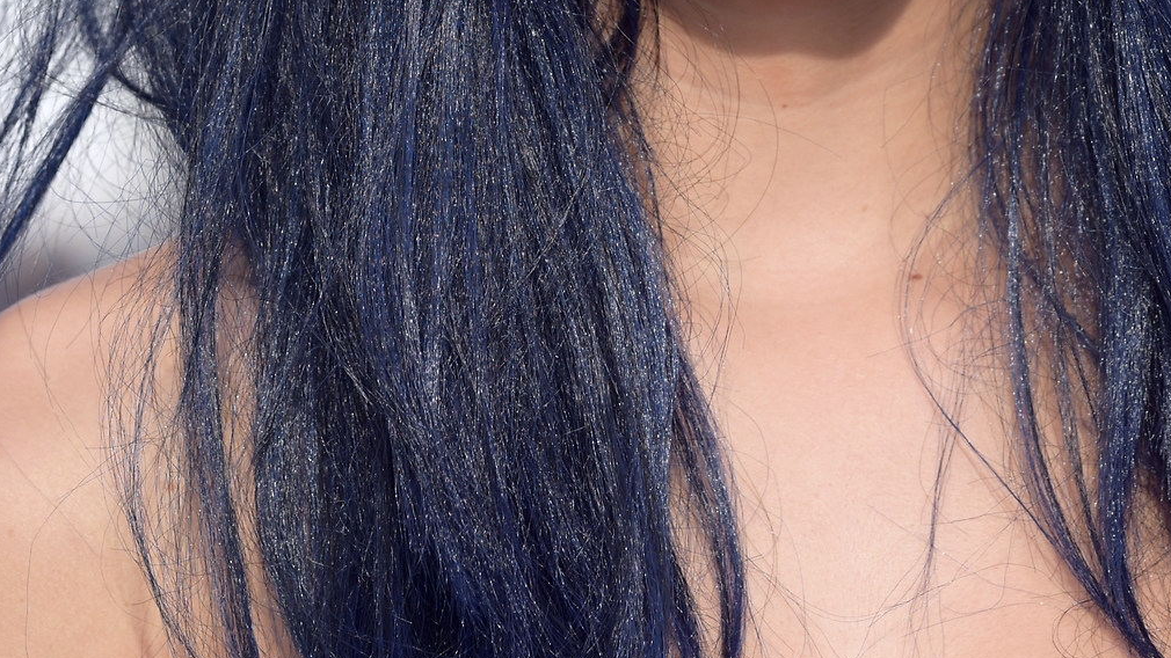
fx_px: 15462
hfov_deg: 4.3
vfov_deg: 2.4
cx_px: 997
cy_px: -188
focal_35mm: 498
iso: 360
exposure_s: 1/1000
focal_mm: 200
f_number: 6.3
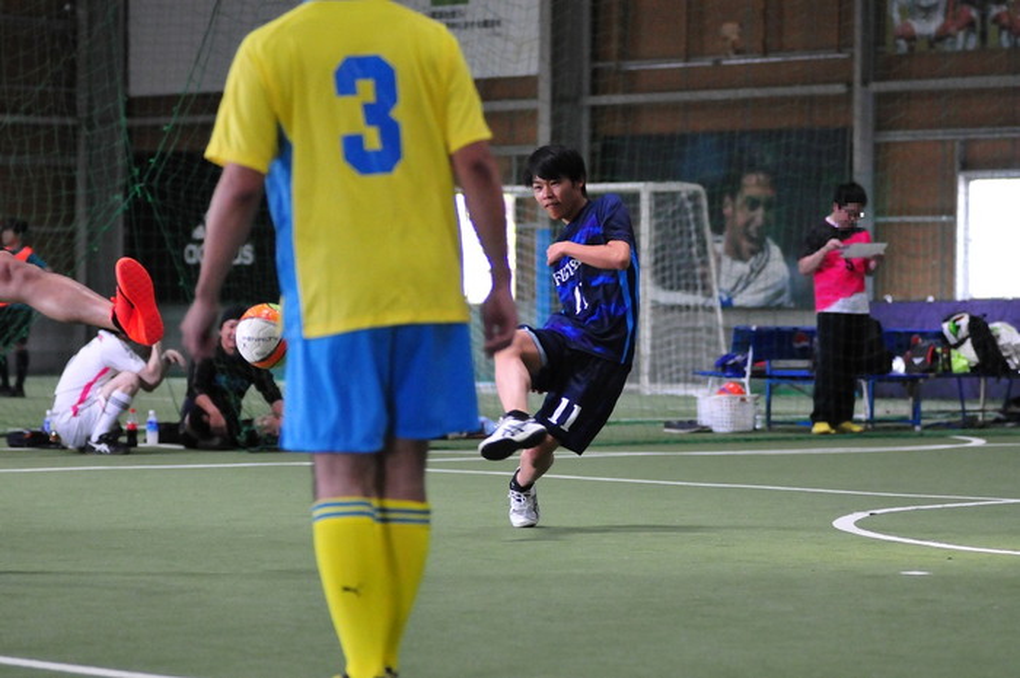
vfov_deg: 9.9
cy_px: 339
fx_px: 3905
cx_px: 510
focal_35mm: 138
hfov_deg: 14.9
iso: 2800
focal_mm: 92
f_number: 2.8
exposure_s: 1/500
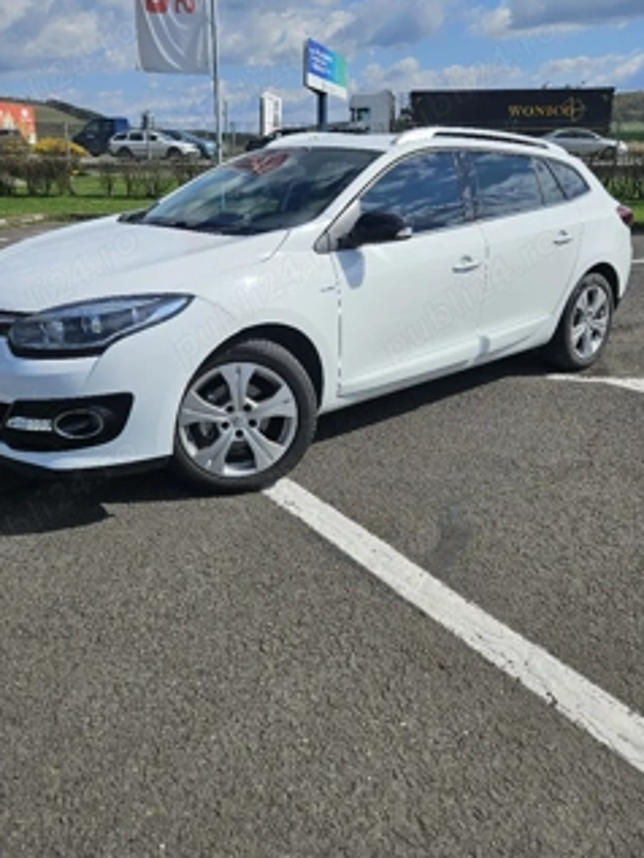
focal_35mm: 29
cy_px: 328
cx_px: 314
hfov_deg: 48.3
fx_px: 719
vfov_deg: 60.9
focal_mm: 5.4
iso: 25
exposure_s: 1/5000
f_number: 1.8
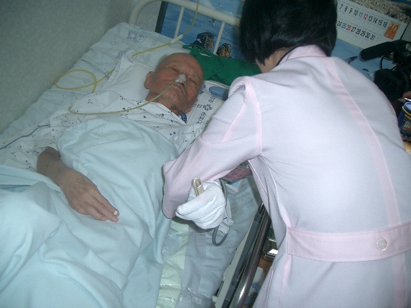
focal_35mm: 35
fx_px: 416
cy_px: 154
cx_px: 206
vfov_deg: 40.7
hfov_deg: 52.6
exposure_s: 1/40
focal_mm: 5.8
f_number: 2.6
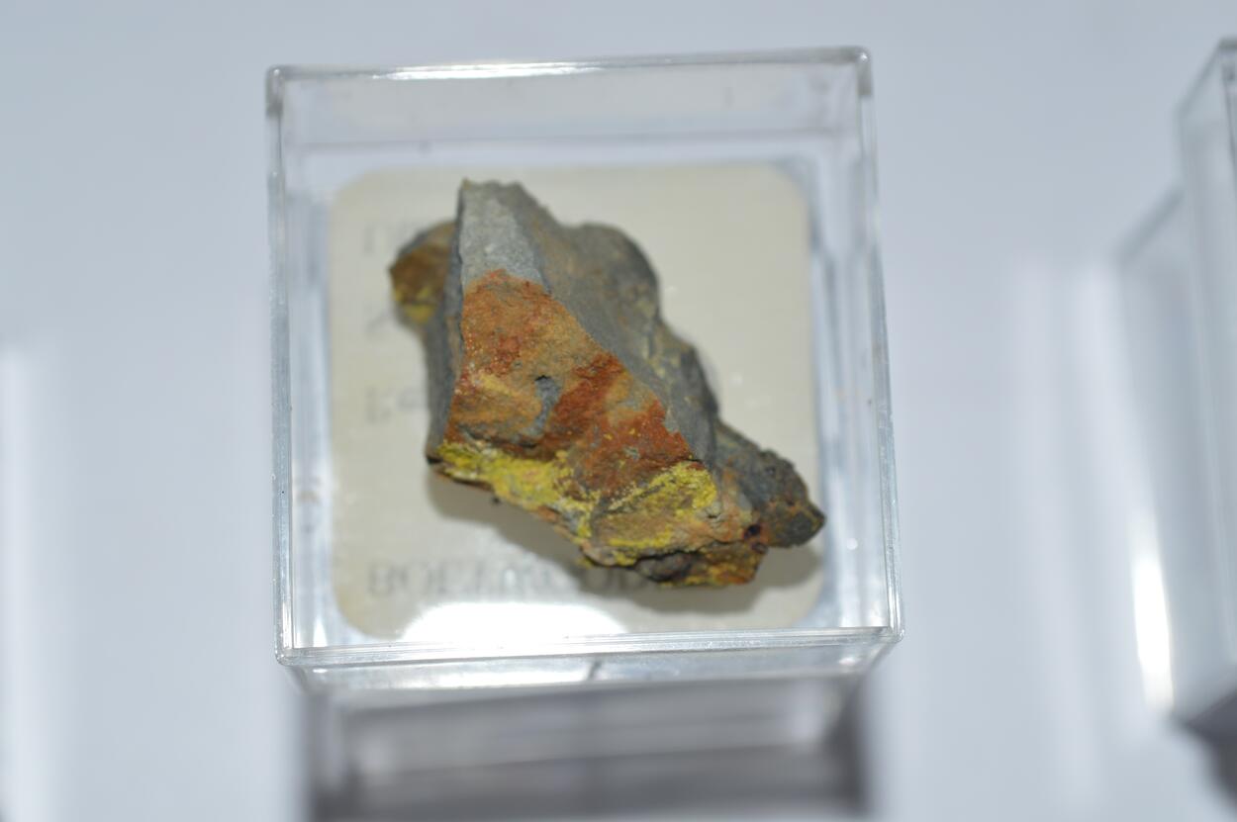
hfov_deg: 26.0
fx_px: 2678
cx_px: 618
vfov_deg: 17.5
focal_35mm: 78
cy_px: 411
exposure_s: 1/60
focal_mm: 52
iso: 100
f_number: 8
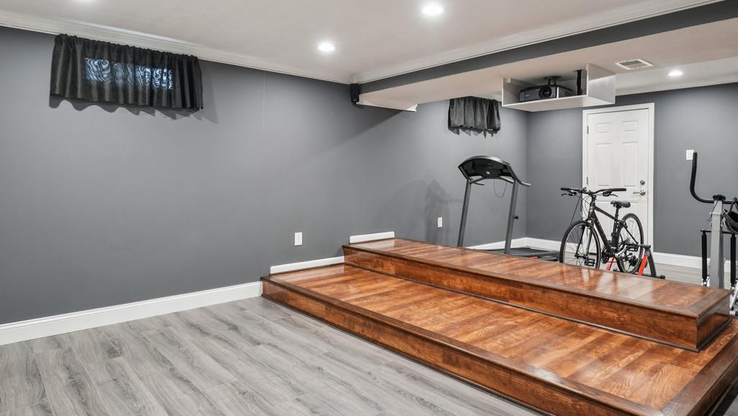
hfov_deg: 81.0
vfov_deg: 51.4
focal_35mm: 22
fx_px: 431
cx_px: 397
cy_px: 184
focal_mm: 10
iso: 100
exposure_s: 1/2.5
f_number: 7.1
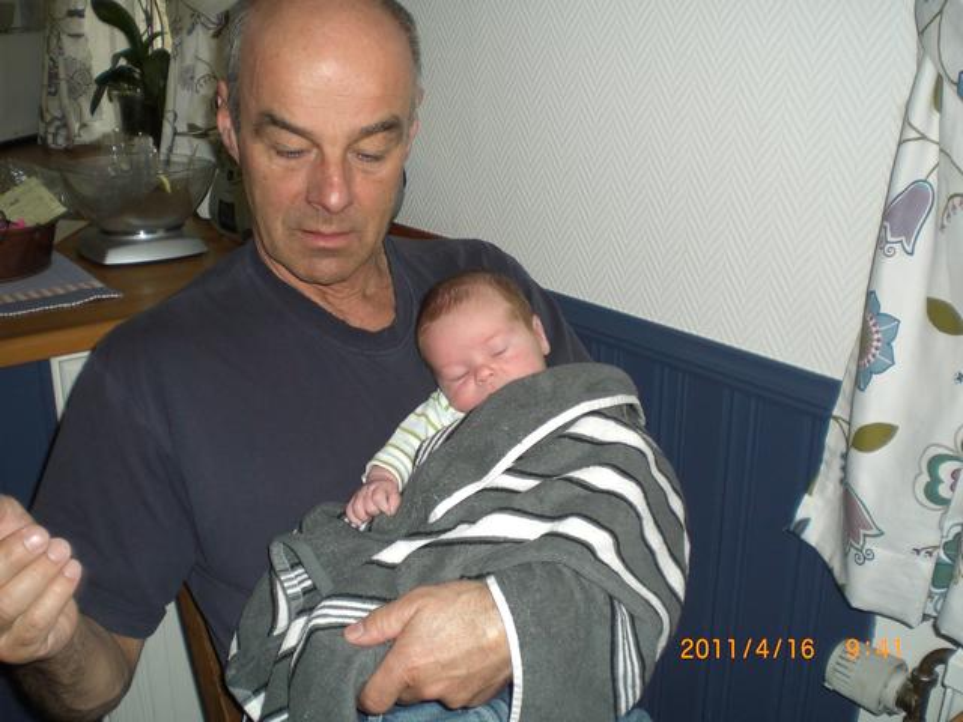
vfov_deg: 37.7
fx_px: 1057
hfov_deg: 49.0
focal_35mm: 38
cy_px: 361
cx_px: 482
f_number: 3.1
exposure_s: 1/60
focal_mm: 6.3
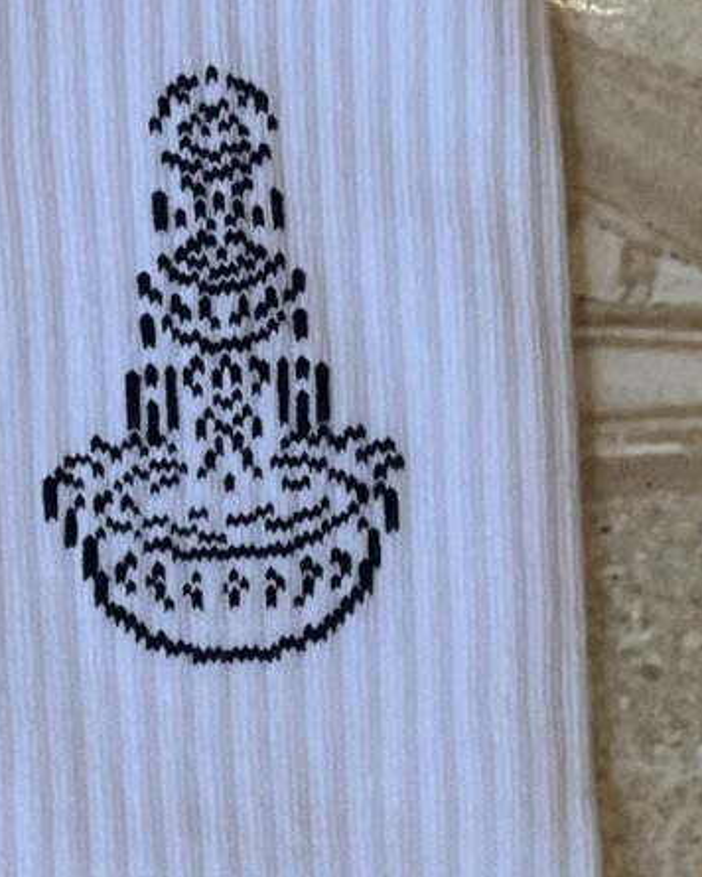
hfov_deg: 10.5
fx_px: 3792
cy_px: 1179
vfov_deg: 12.7
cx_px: 150
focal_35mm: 146
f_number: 1.5
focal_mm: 5.7
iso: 80
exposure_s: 1/100
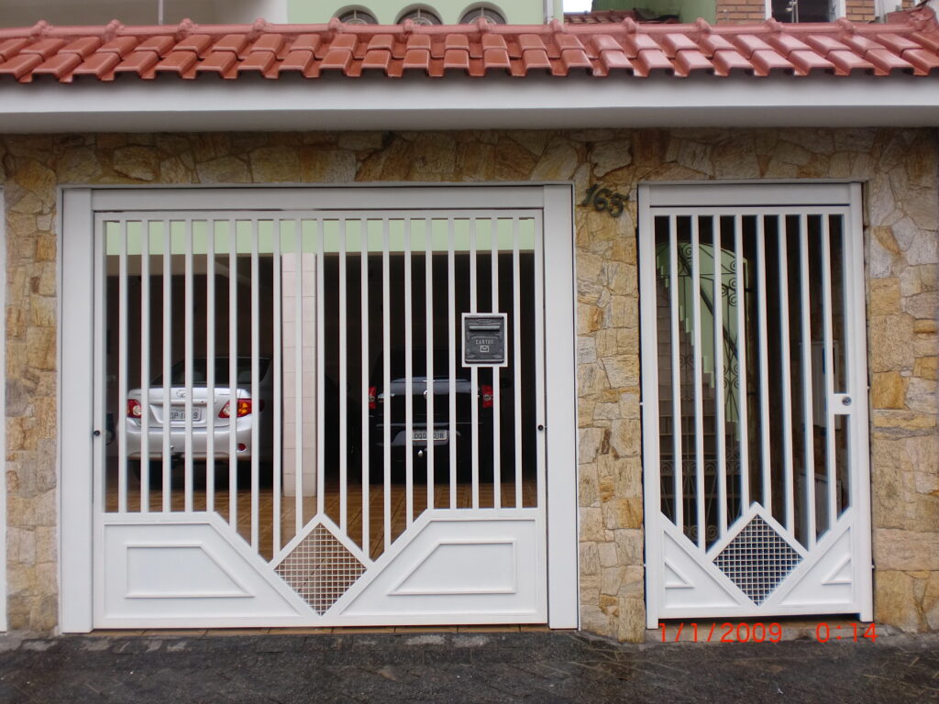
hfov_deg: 52.6
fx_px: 949
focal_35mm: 35
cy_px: 352
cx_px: 470
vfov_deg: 40.7
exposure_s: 1/160
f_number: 3.1
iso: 64
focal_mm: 6.3
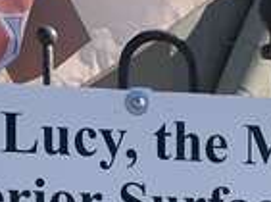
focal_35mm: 148
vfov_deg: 9.1
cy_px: 460
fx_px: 1156
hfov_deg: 13.0
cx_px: 327
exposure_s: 1/1490
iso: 25
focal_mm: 4.25
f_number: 1.8
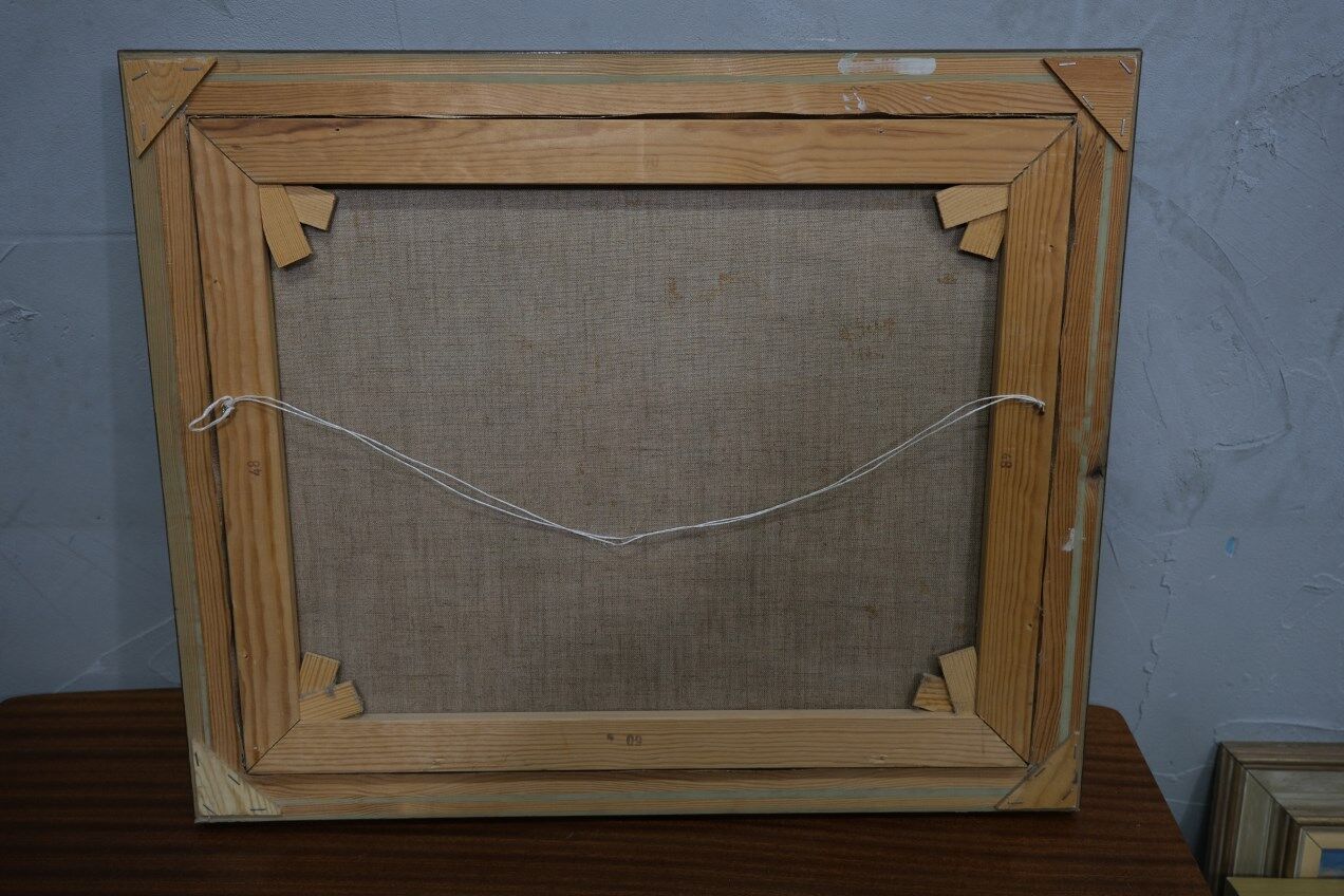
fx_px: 1083
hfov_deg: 63.7
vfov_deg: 45.0
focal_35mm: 29
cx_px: 672
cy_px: 448
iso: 400
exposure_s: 1/27
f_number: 4
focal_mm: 19.2
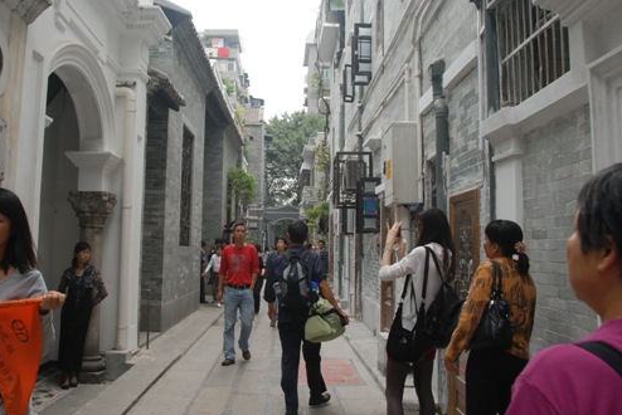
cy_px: 166
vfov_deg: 37.8
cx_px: 258
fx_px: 605
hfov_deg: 54.1
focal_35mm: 35
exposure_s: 1/200
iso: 500
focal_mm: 18
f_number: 7.1
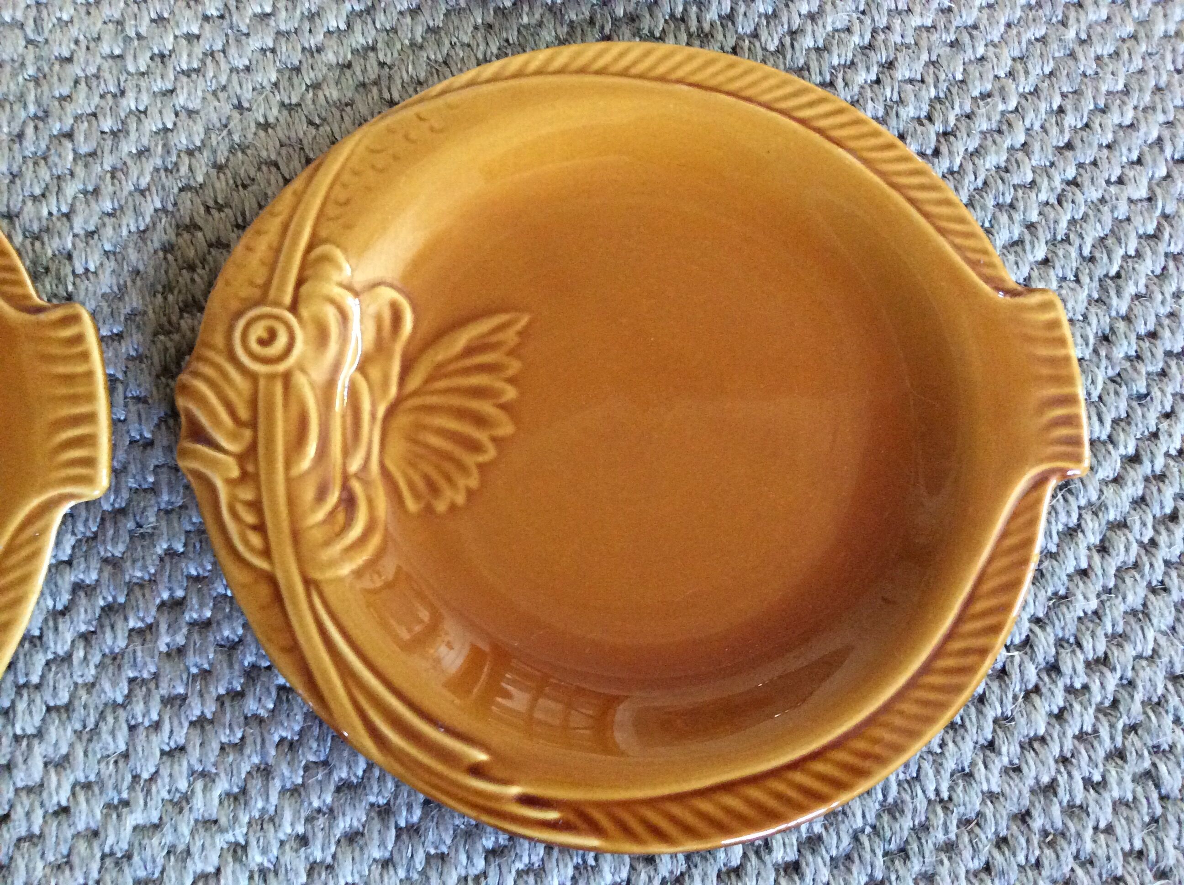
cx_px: 592
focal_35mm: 32
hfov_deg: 56.9
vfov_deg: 44.1
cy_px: 442
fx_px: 1093
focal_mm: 3.3
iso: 320
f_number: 2.4
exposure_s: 1/25
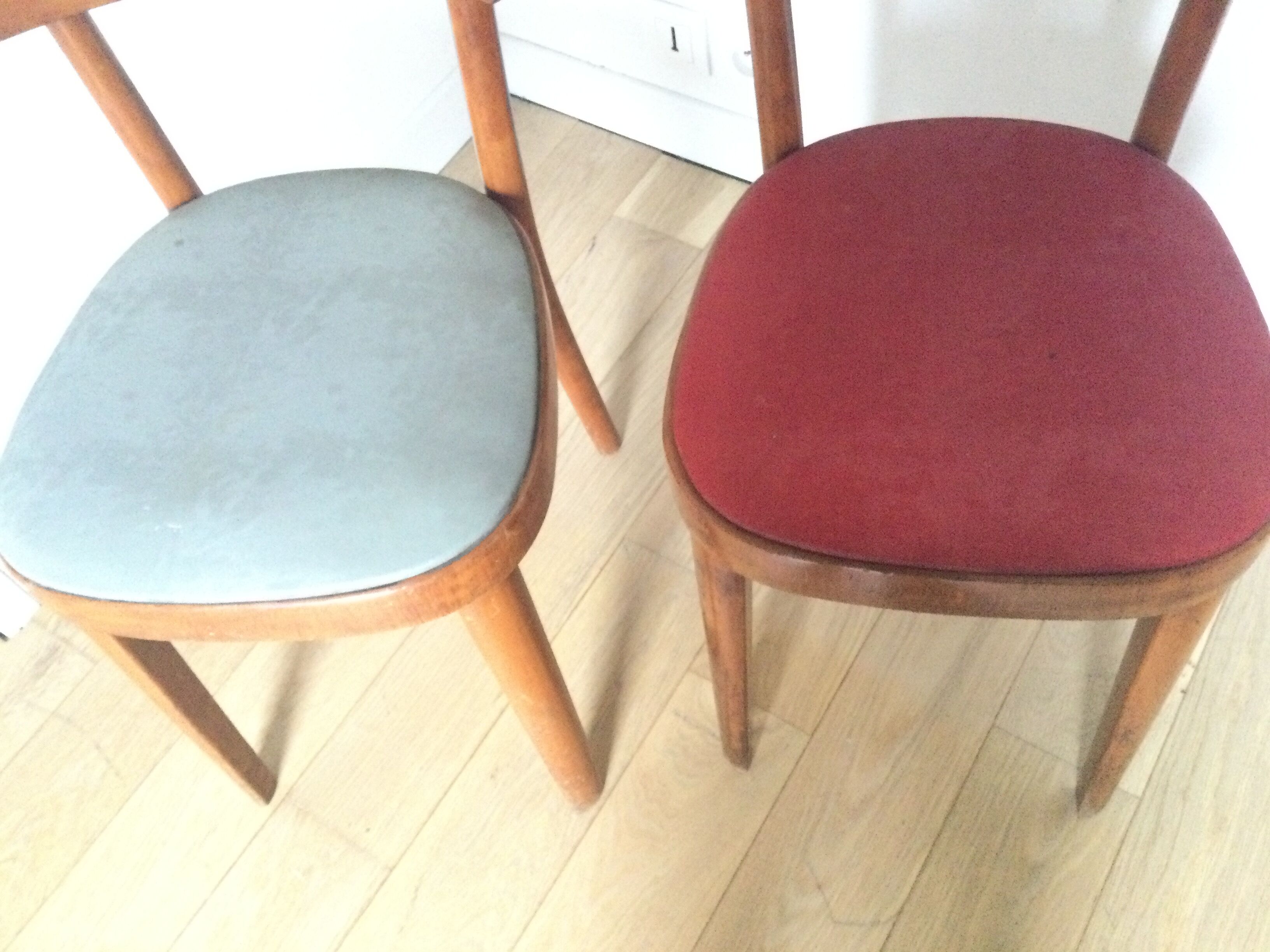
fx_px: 1137
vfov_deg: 45.4
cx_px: 635
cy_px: 476
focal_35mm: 31
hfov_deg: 58.4
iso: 320
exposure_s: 1/17
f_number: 2.4
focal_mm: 3.3
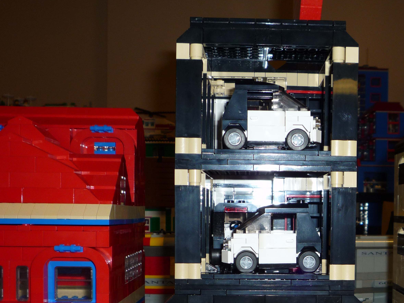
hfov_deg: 36.9
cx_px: 285
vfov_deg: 28.1
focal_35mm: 51
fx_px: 595
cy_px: 232
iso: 100
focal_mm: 5.8
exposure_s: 1/30
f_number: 3.5
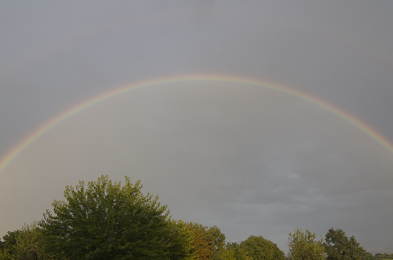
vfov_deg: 46.3
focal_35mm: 28
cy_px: 159
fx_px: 302
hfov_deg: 66.1
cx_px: 197
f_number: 5
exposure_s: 1/125
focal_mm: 13
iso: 400
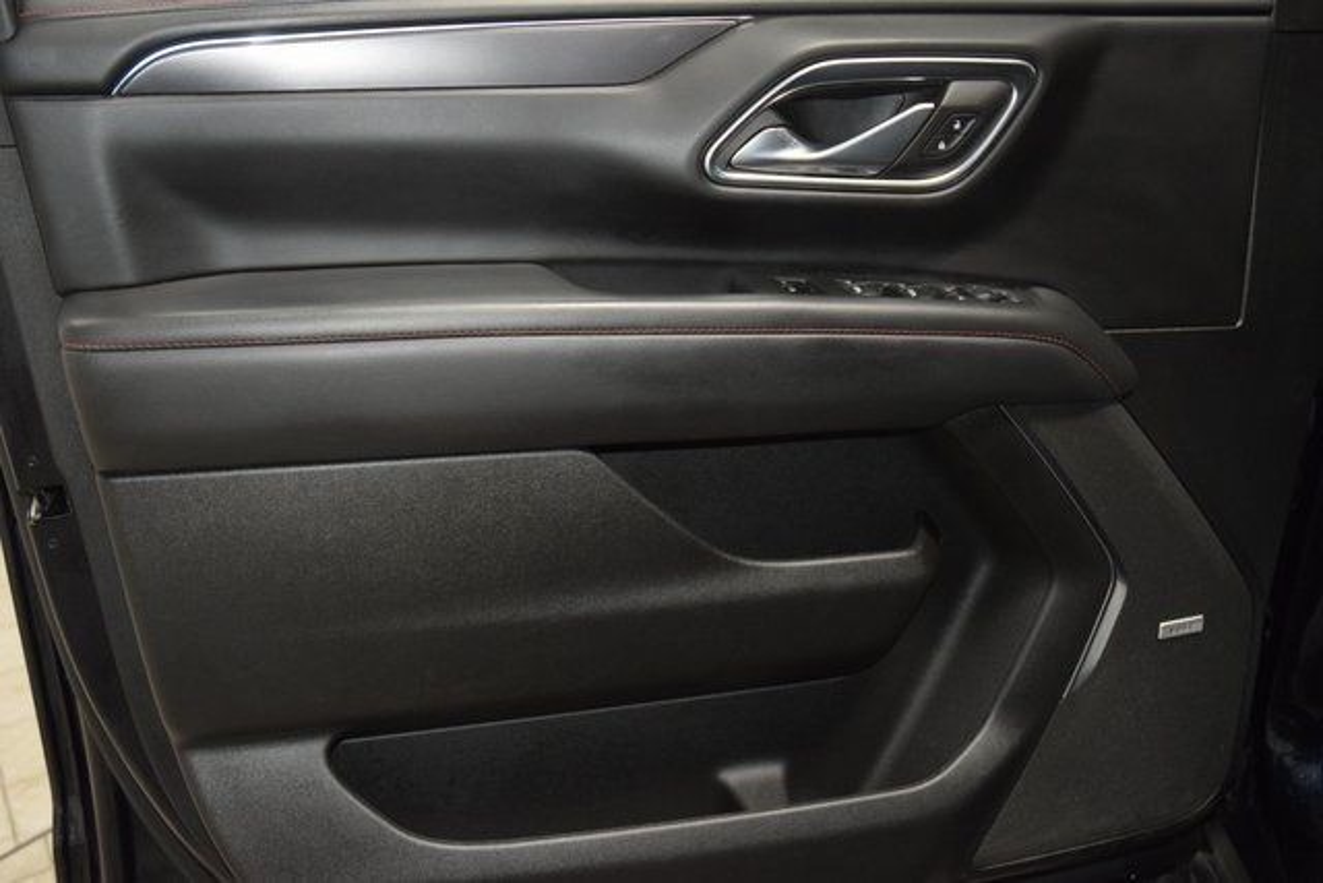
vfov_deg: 36.9
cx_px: 662
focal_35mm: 36
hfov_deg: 53.1
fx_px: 1323
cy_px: 442
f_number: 3.8
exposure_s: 1/100
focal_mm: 24
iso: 2800
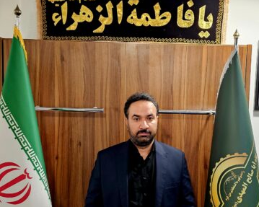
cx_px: 121
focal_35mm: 25
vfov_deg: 56.8
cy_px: 105
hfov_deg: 68.0
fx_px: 192
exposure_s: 1/60.2
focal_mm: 6.3
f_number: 1.7
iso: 640
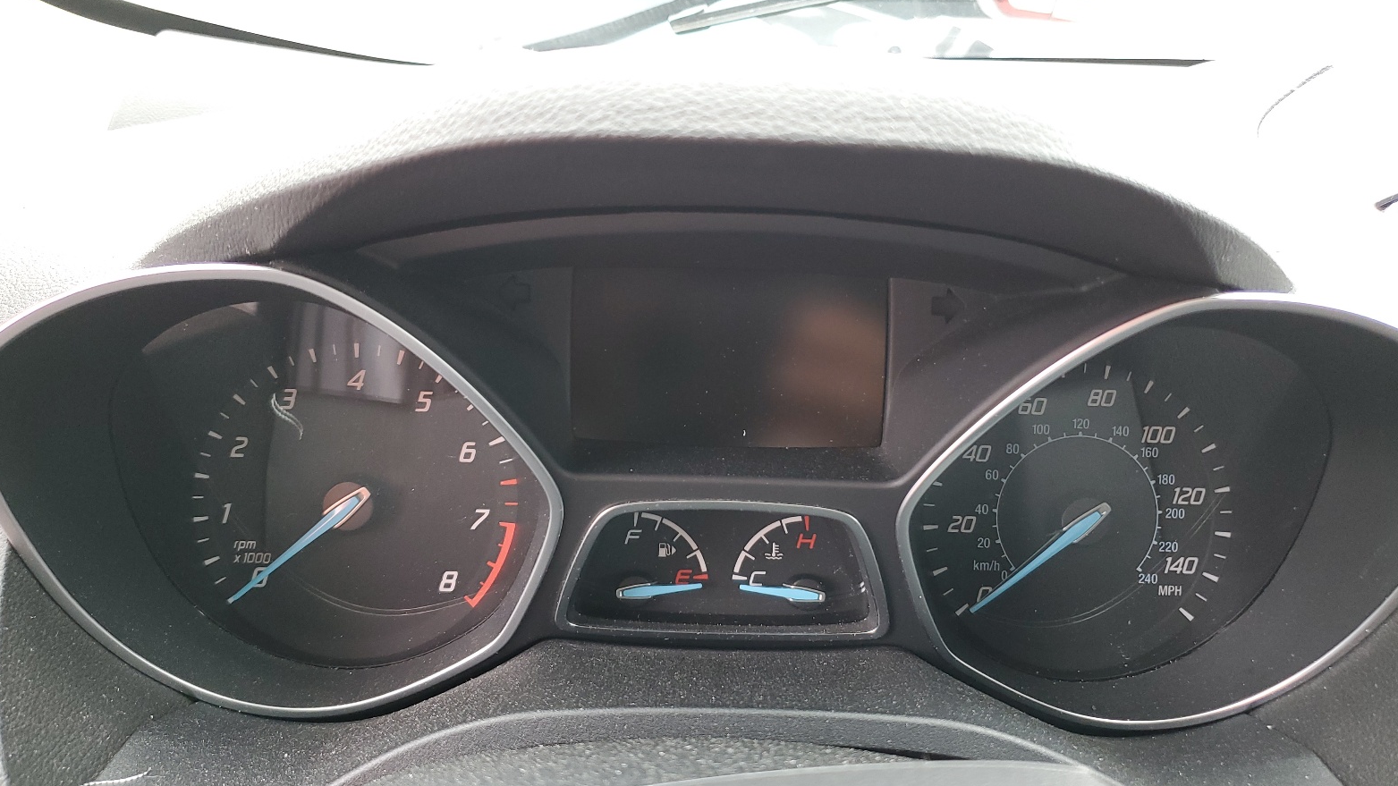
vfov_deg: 40.2
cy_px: 418
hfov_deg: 66.1
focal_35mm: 29
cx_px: 705
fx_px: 1075
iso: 80
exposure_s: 1/120
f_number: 1.5
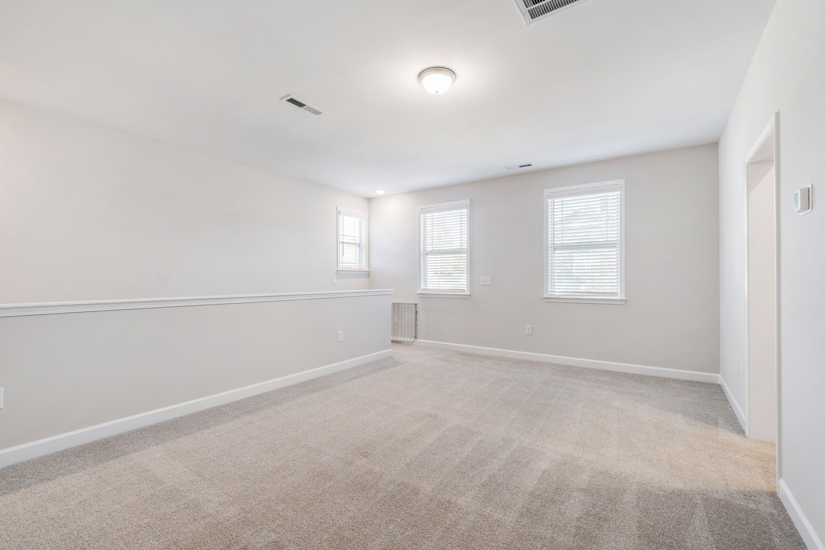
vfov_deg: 77.3
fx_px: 344
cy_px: 275
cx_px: 412
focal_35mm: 15
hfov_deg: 100.4
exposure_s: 1/4
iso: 100
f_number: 8
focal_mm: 10
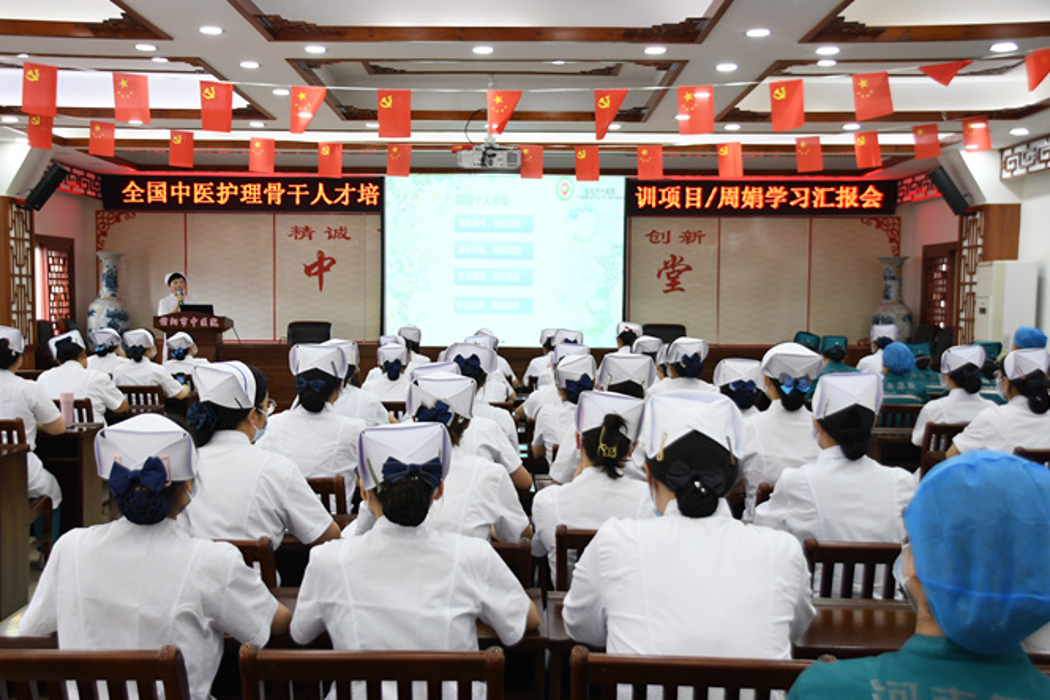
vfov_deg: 30.5
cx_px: 493
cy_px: 370
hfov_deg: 44.5
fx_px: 1283
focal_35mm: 44
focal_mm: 26
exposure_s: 1/80
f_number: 4
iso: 1250
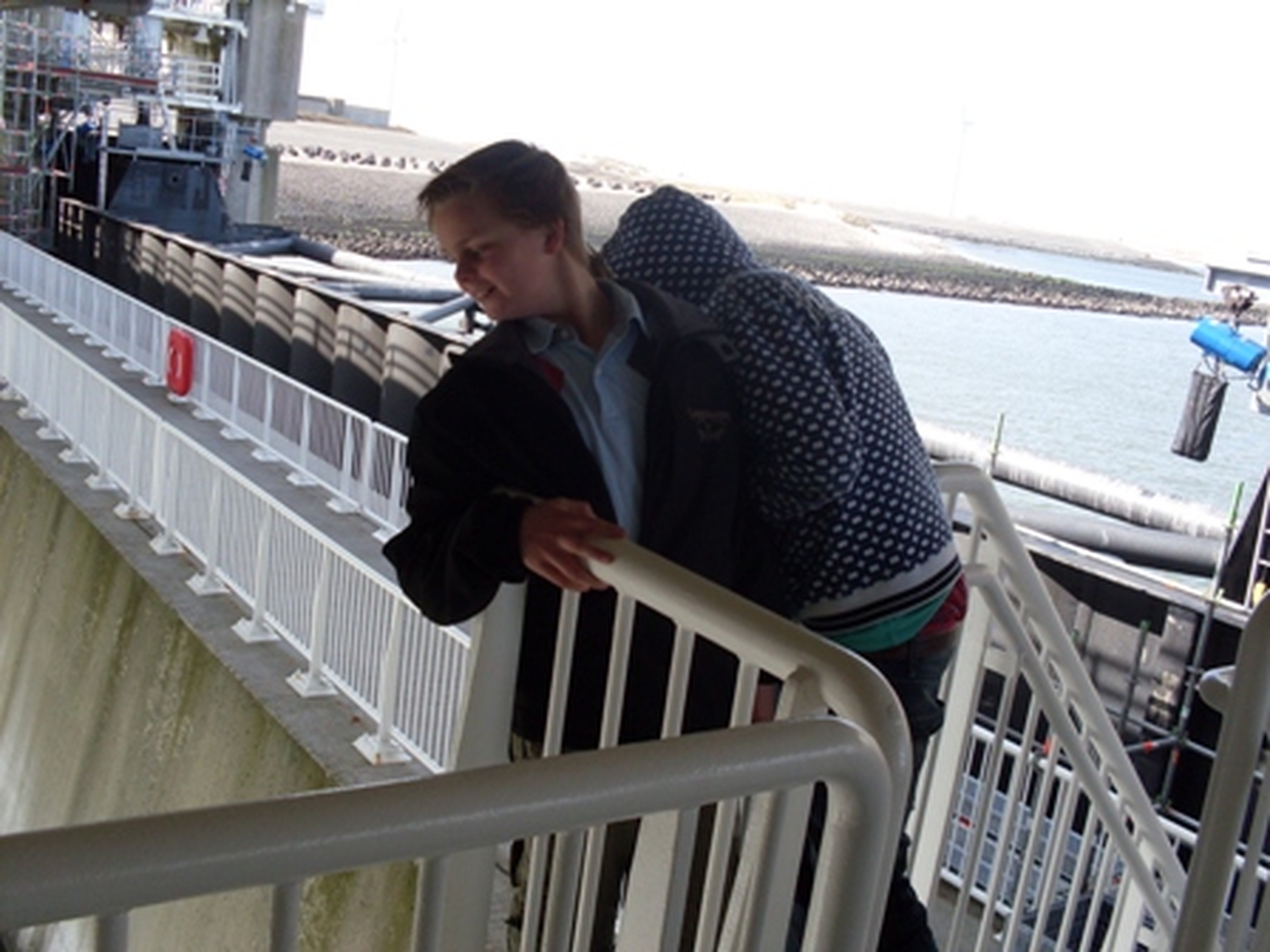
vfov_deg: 37.7
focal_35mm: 38
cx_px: 635
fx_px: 1394
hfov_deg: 49.0
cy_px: 476
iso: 80
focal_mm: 6.3
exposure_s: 1/350
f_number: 2.8
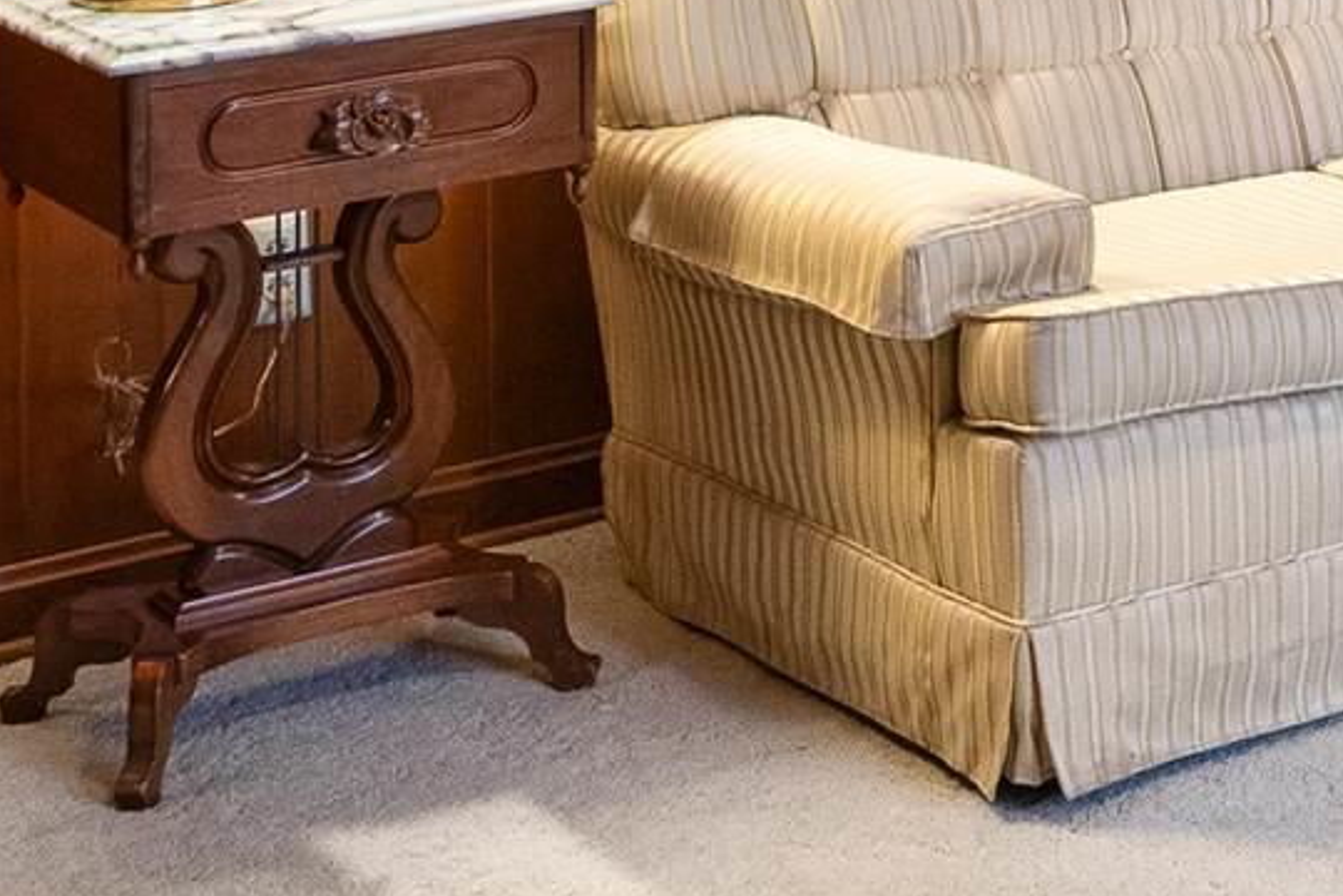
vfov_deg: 13.9
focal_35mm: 91
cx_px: 1447
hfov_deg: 21.3
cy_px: -553
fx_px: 3395
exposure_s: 1/6
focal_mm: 16
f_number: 5.6
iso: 1600
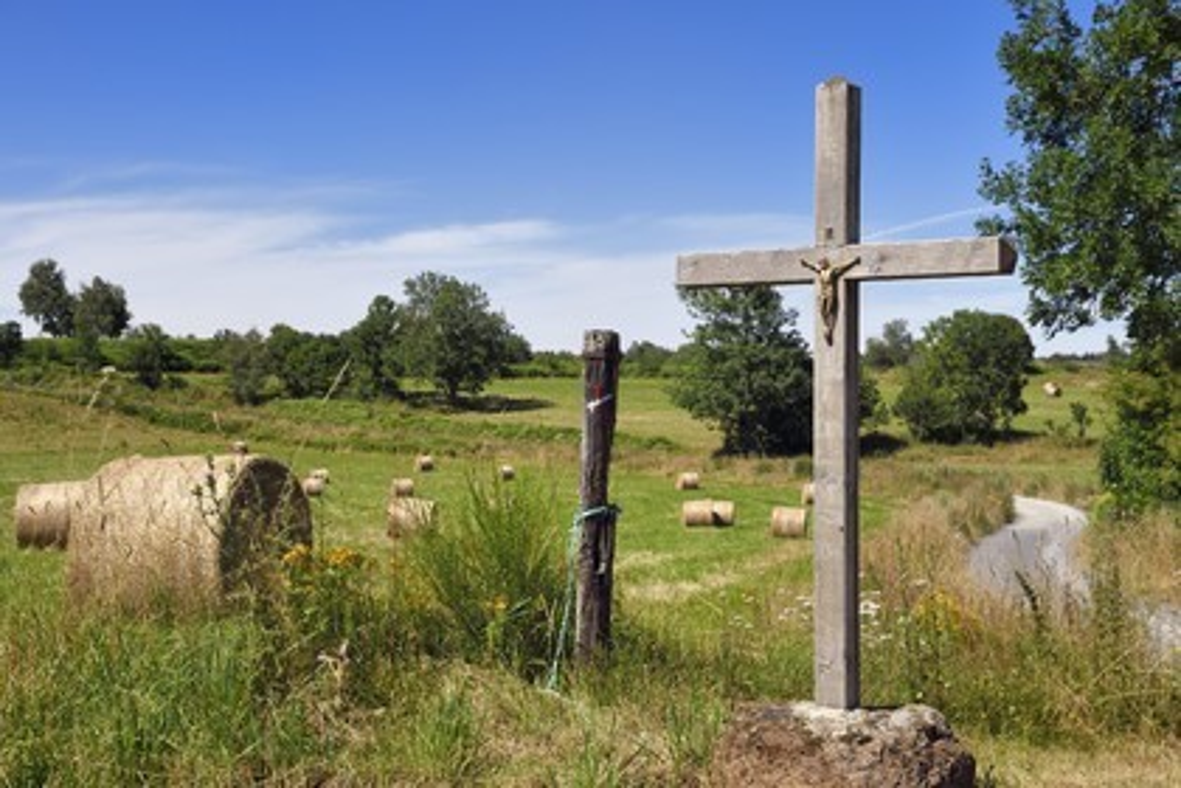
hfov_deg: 34.5
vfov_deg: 23.4
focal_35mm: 58
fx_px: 1903
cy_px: 394
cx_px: 590
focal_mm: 58
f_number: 13
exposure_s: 1/320
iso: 200
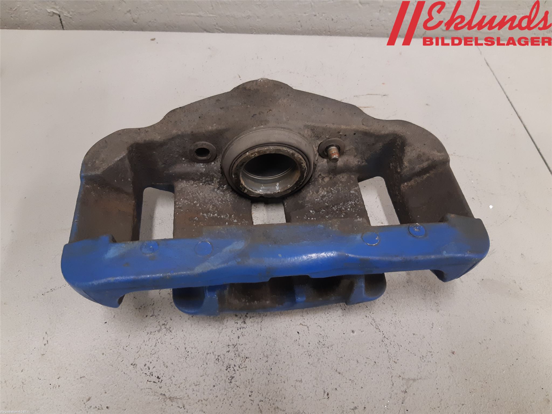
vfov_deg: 53.1
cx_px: 276
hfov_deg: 67.3
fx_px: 415
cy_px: 207
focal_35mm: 26
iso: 160
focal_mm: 3.93
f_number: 1.7
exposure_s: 1/50
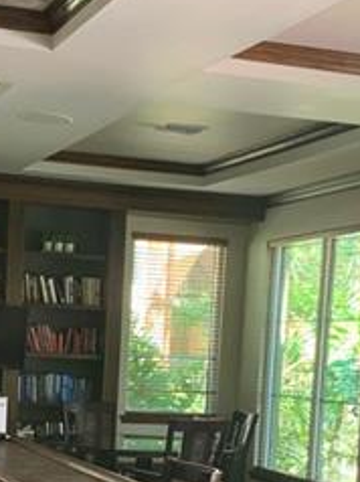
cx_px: 105
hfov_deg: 17.5
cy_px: 458
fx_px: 1167
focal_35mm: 84
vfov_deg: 22.6
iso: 80
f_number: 1.8
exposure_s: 1/60
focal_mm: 4.25
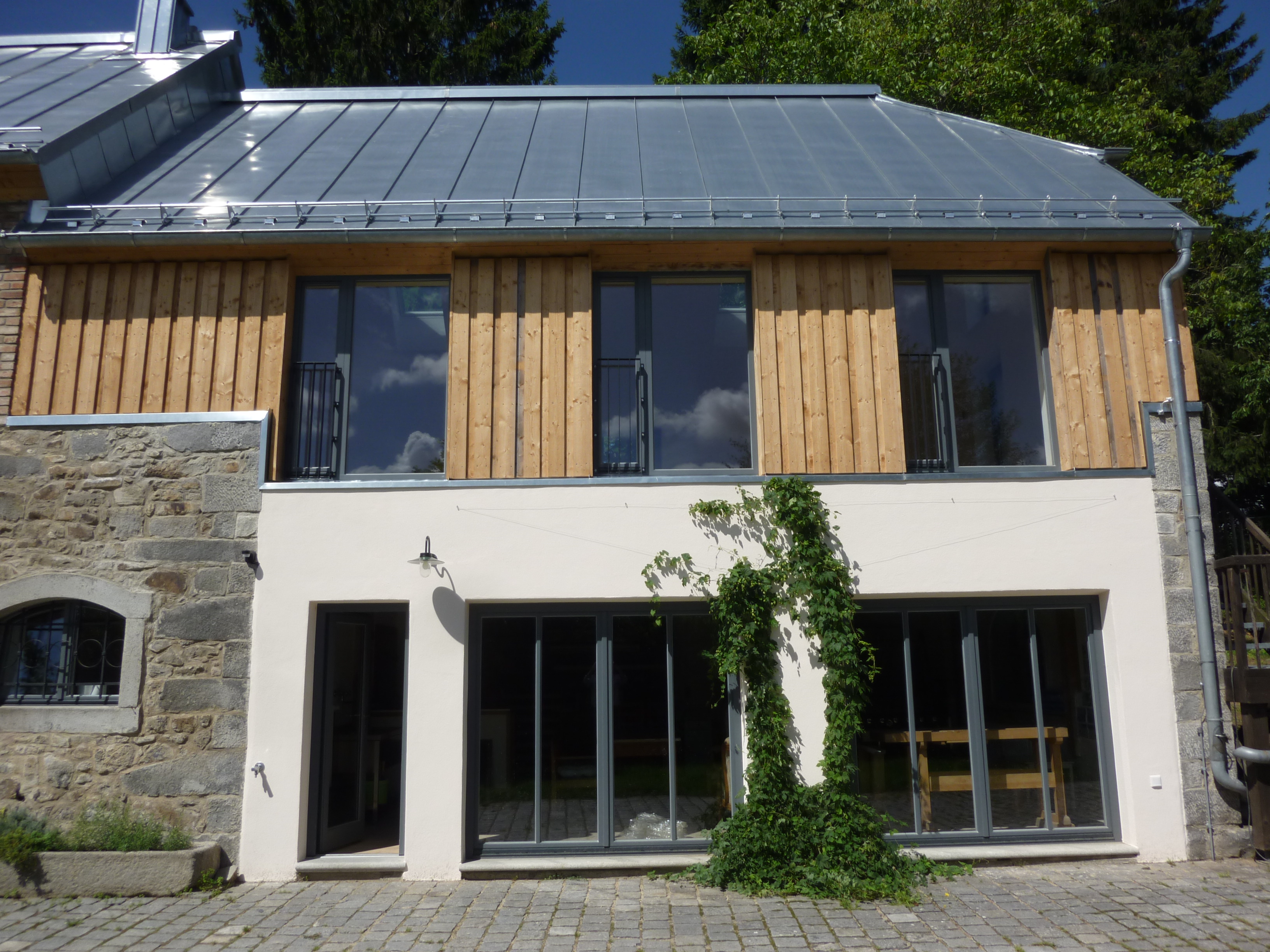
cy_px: 476
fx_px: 917
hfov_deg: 69.4
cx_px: 635
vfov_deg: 54.9
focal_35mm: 25
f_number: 10
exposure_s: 1/160
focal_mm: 4.5
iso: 80
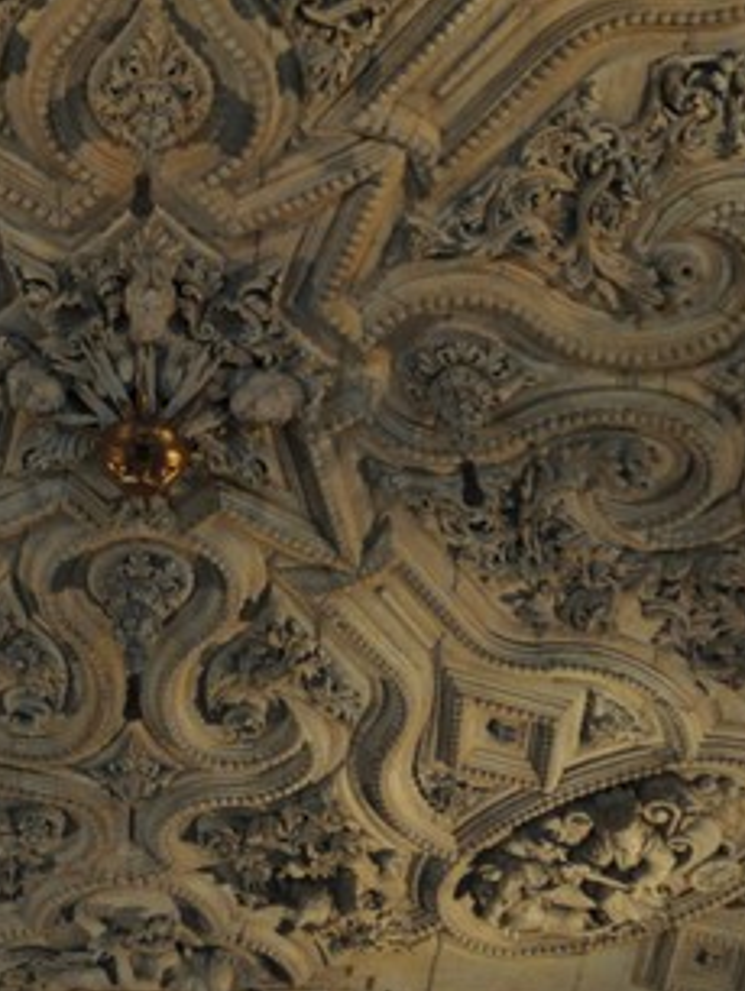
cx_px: 172
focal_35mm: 65
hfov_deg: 22.4
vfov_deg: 27.8
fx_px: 1863
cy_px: -29
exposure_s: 1/80
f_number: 3.5
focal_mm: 18
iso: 1000
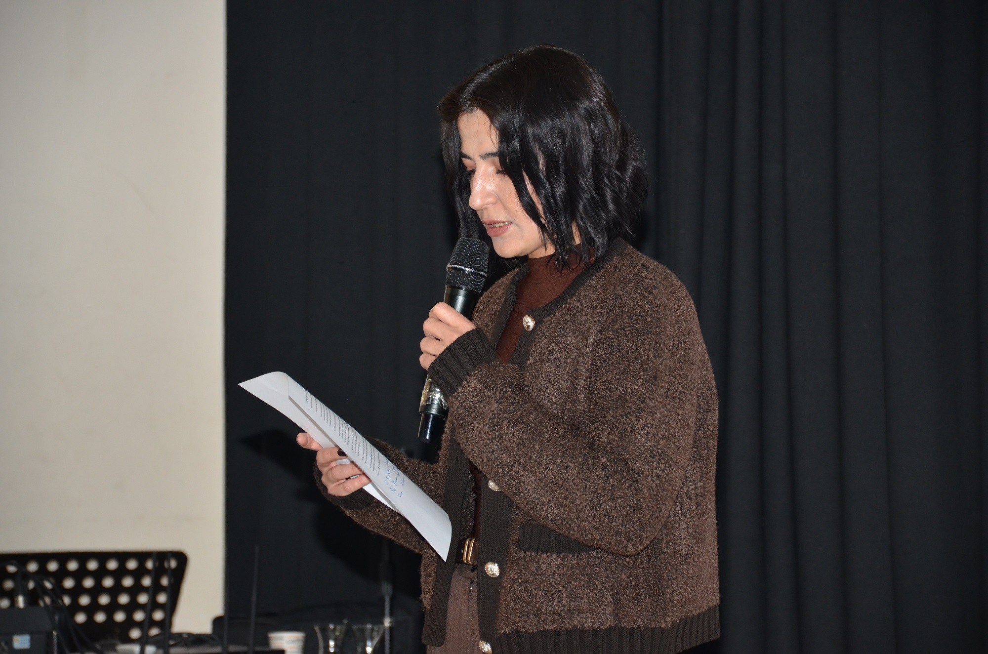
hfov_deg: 11.8
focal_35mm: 174
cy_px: 327
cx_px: 494
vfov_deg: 7.9
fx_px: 4765
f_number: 5.6
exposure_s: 1/60
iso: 800
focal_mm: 116
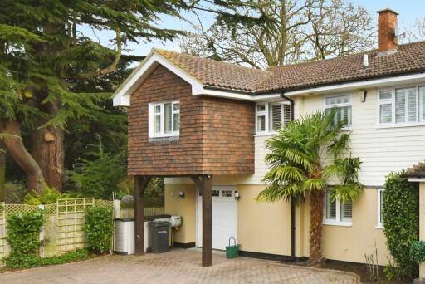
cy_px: 160
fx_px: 354
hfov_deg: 50.7
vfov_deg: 43.6
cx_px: 419
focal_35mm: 30
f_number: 8
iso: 800
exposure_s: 1/500
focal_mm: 15
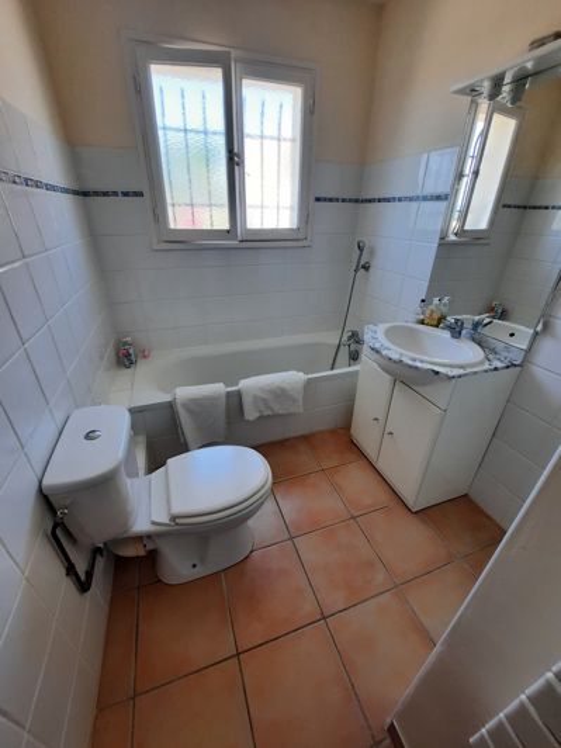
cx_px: 280
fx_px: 281
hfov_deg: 89.9
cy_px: 374
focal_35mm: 13
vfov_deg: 106.2
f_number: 2.2
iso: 64
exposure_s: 1/100
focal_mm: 1.74
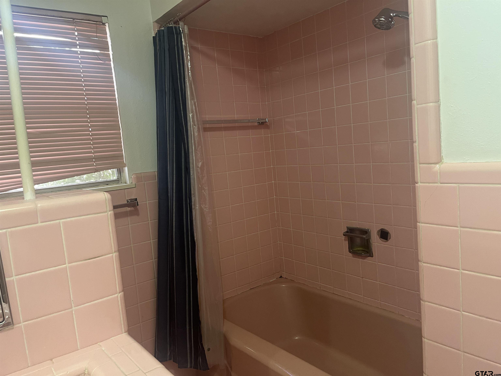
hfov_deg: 67.3
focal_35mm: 26
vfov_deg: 53.1
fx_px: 376
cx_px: 250
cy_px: 188
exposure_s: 1/60
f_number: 1.6
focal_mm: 5.1
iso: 250
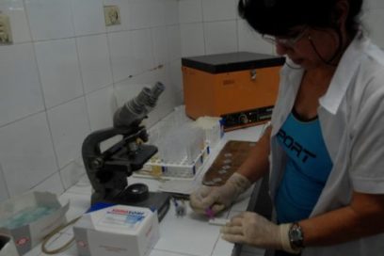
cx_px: 192
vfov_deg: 40.0
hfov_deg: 57.2
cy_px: 128
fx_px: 352
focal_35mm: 33
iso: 500
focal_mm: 22
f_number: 6.3
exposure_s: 1/15
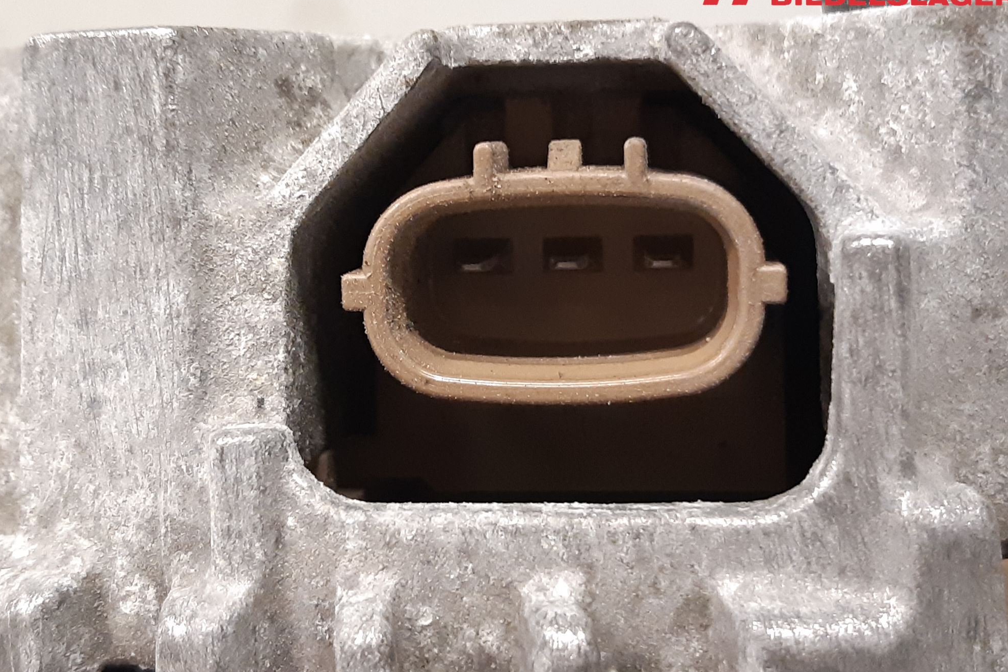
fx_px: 784
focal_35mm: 28
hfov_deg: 65.5
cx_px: 494
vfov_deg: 46.4
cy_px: 310
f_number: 1.7
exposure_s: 1/33
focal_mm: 3.93
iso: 250
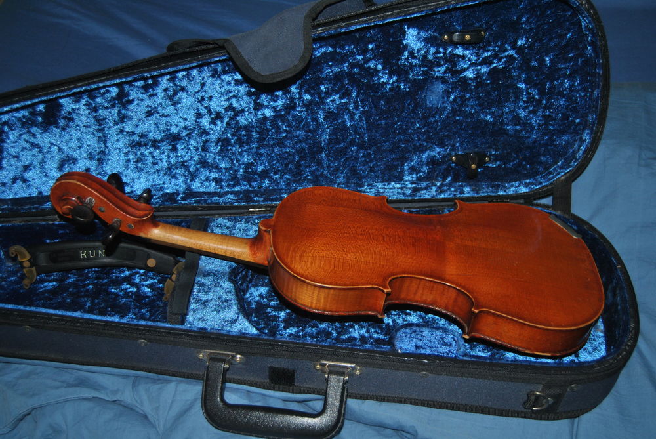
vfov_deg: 34.3
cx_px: 328
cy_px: 220
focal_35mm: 39
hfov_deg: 49.5
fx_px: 711
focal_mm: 26
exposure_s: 1/60
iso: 200
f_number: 4
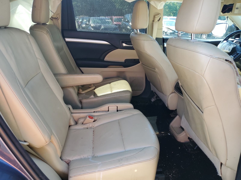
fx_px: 181
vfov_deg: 53.1
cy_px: 90
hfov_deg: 67.3
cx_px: 120
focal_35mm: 26
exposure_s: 1/167
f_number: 1.5
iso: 50
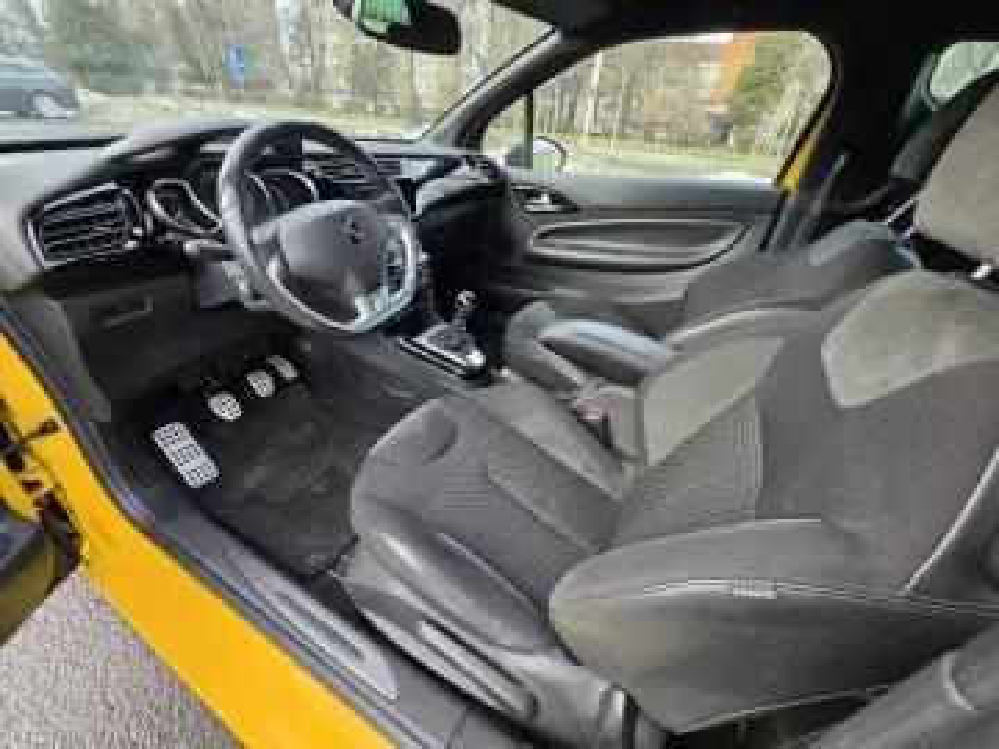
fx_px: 375
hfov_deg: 106.2
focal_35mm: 13
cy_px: 374
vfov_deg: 89.9
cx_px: 500
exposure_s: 1/100
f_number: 1.9
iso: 80
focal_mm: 2.2
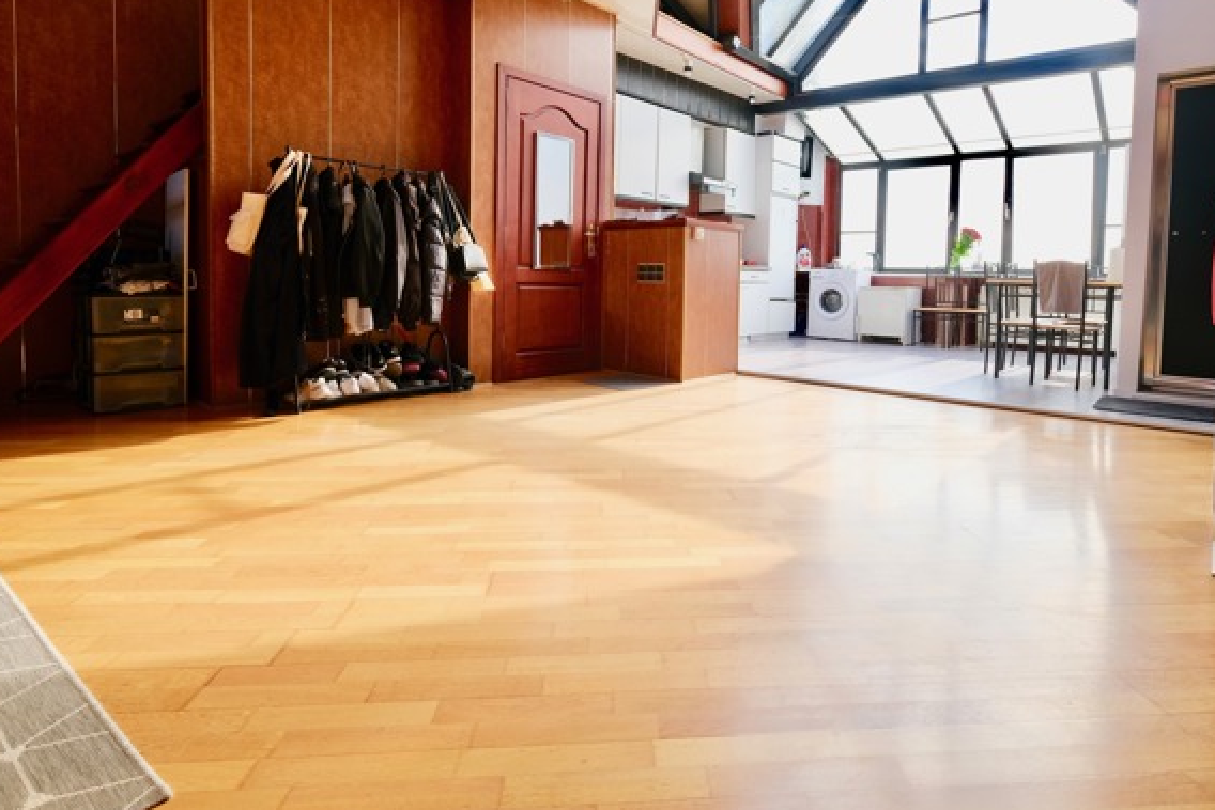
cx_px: 670
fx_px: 641
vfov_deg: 63.8
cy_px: 312
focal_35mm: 19
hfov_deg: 86.6
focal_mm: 10
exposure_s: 1/80
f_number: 4.5
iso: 320
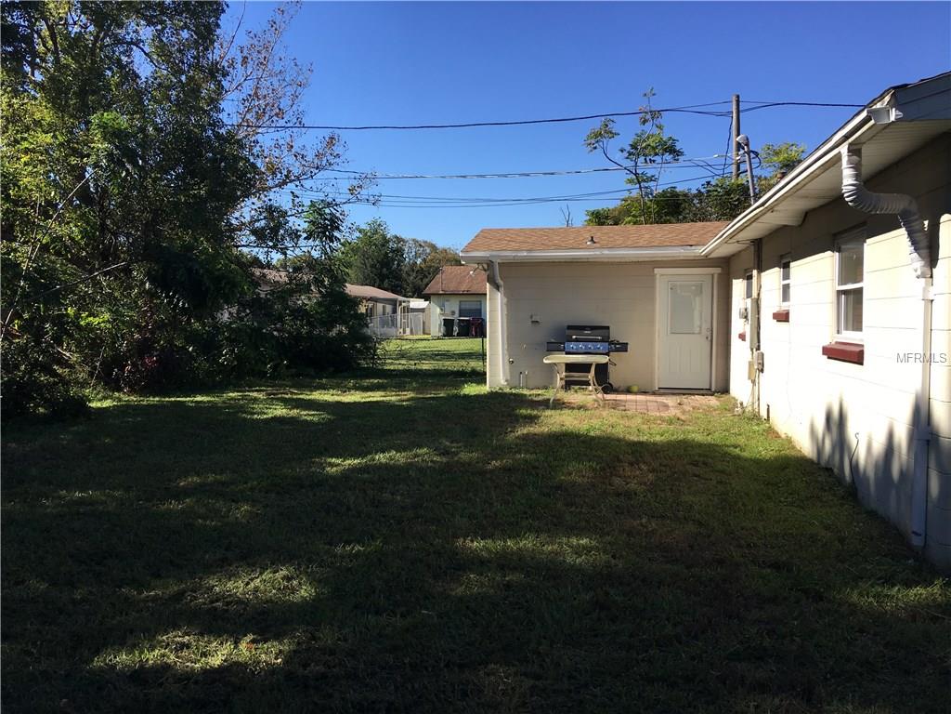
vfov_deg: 48.2
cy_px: 357
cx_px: 476
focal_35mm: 29
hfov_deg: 61.7
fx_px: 797
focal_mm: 4.15
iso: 25
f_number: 2.2
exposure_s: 1/999
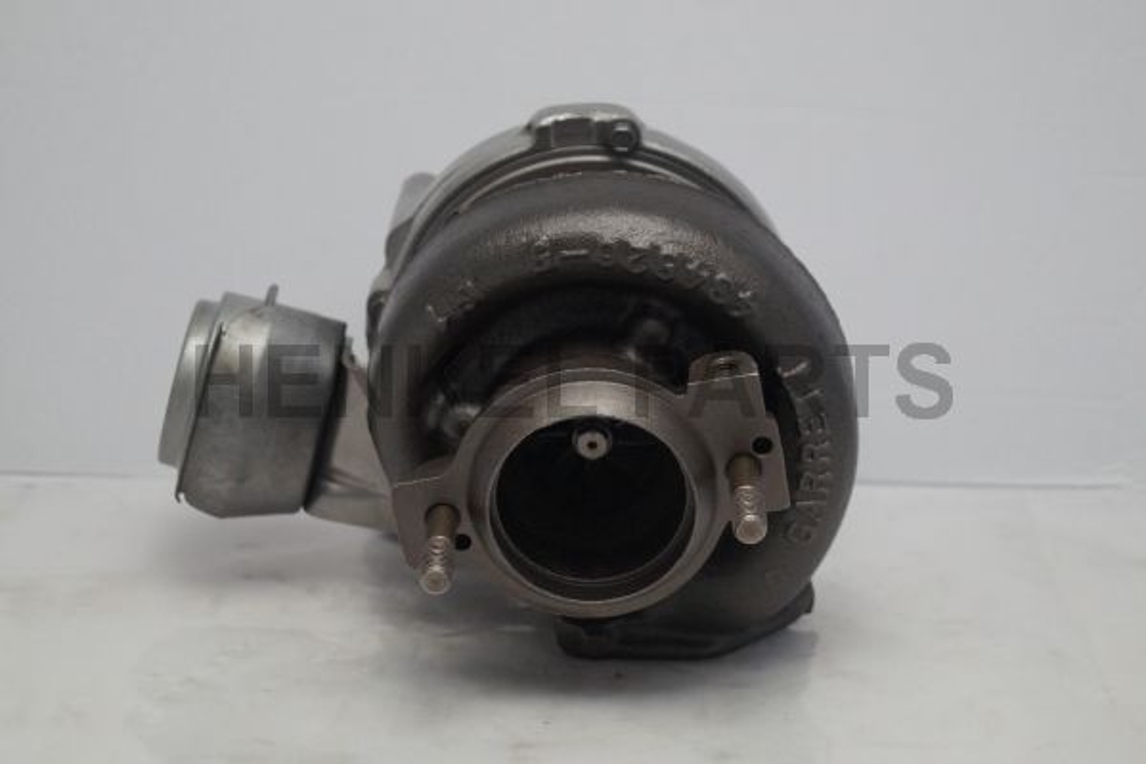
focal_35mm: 82
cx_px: 573
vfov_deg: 16.5
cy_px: 382
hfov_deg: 24.6
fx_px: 2625
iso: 1600
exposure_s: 1/160
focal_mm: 55
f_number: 5.6
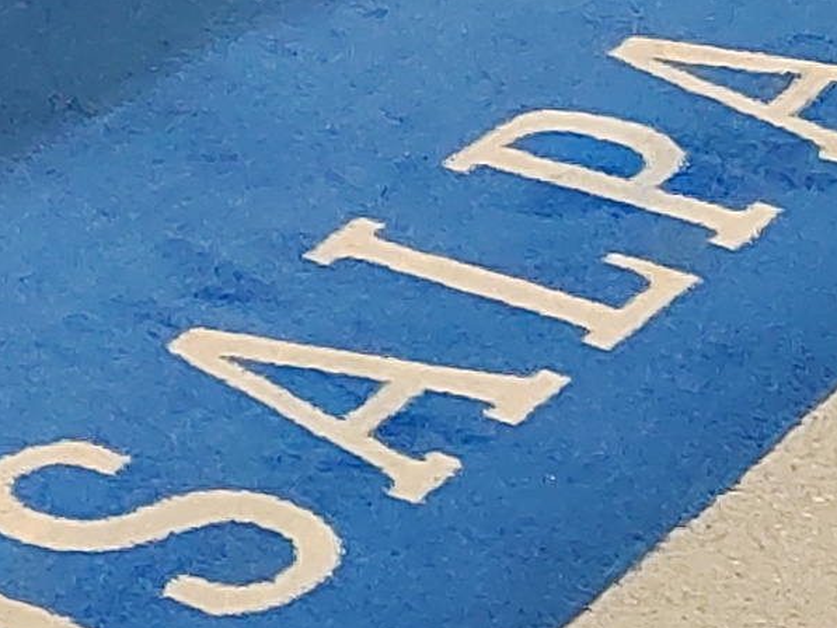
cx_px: -1035
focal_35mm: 183
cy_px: -667
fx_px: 4426
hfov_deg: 9.8
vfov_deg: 7.7
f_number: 1.9
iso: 838
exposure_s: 1/120
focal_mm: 5.52
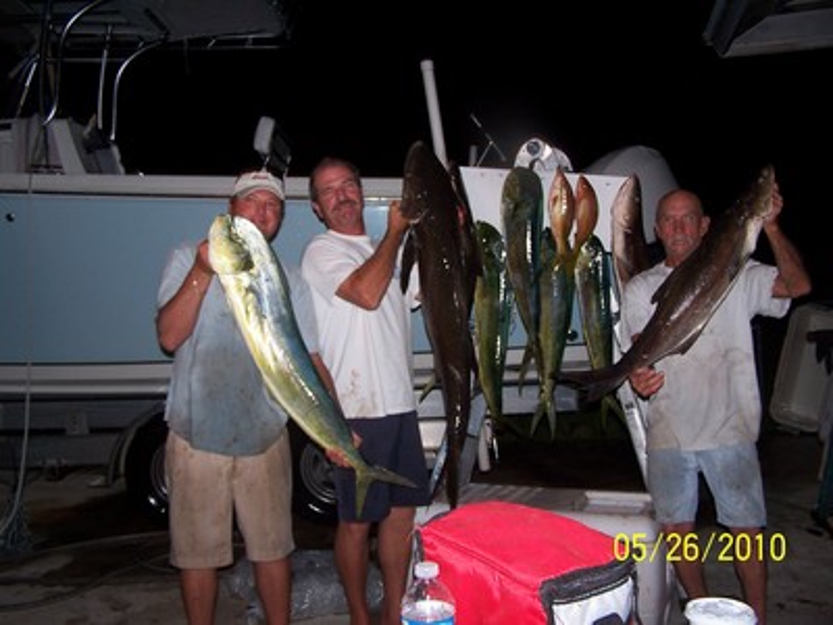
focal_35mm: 38
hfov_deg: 49.0
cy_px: 312
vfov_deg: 37.7
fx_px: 914
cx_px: 416
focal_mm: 6.3
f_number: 2.8
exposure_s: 1/60
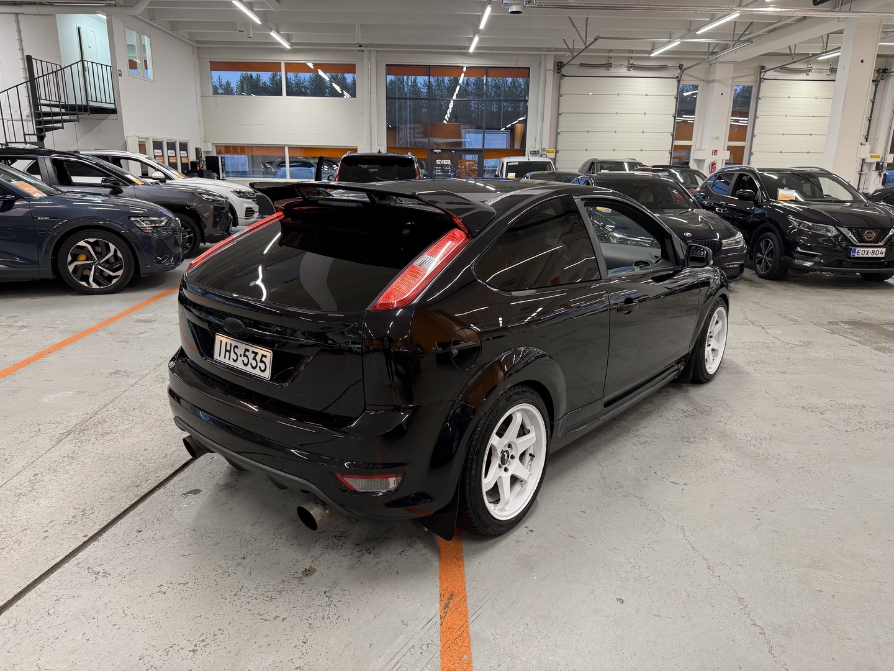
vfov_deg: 56.8
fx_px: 620
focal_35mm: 24
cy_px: 336
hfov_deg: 71.6
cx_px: 447
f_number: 1.78
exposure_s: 1/121
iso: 200
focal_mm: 6.76
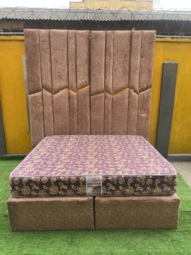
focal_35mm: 26
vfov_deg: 67.3
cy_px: 128
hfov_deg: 53.1
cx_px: 96
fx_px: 191
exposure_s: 1/427
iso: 50
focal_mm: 5.7
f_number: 1.5
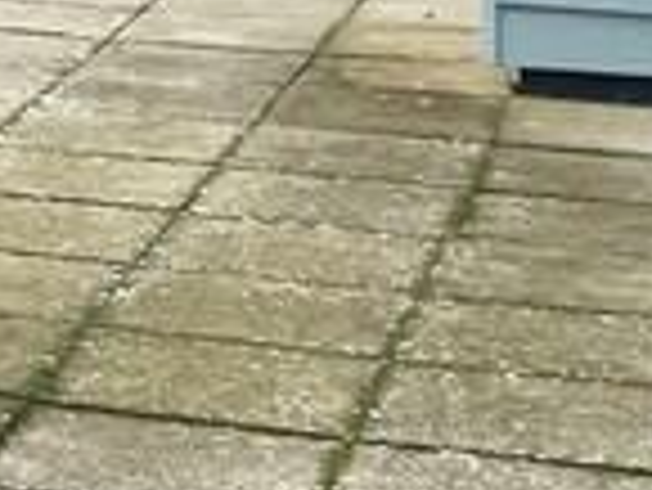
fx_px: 3469
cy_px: 92
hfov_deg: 9.4
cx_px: -980
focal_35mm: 184
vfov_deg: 8.1
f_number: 1.8
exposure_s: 1/1082
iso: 32
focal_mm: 4.25
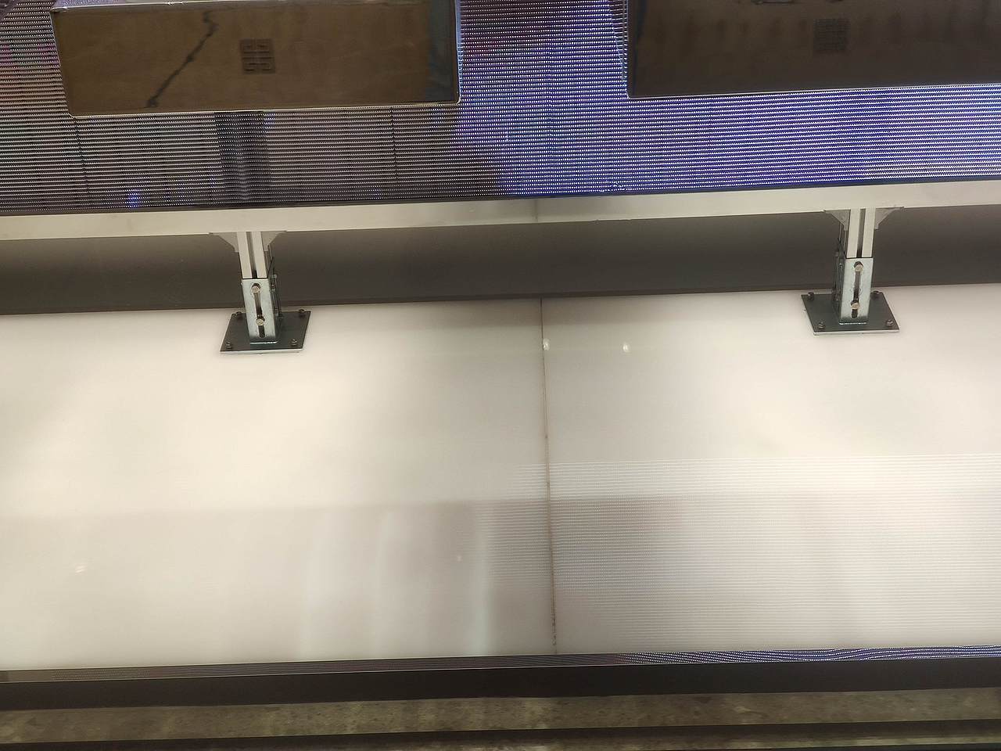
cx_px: 500
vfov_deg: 28.0
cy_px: 376
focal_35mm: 52
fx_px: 1504
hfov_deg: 36.8
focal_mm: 5.54
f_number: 2.4
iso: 100
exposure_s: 1/154
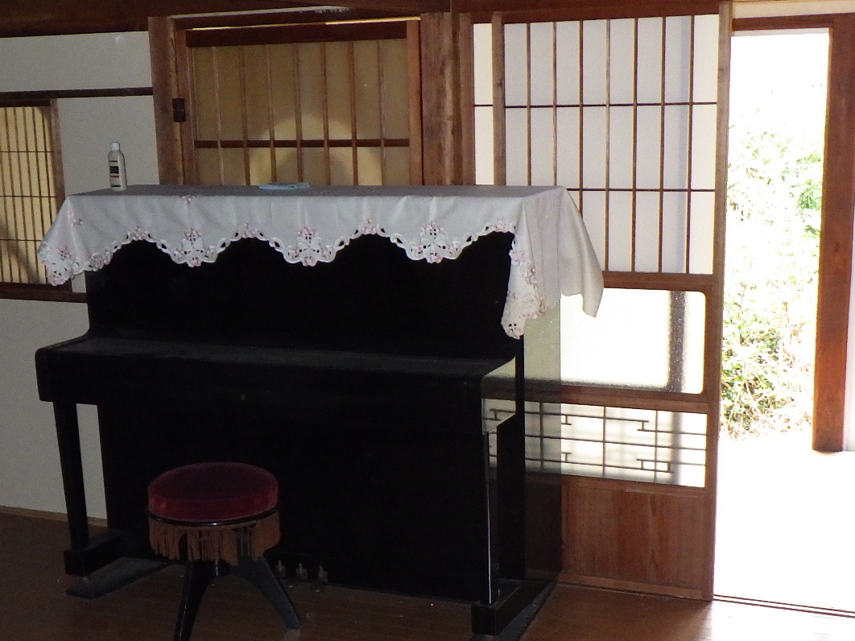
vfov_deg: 26.8
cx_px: 430
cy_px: 439
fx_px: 1333
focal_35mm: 54
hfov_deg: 35.6
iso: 500
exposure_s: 1/45
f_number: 3.5
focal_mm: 5
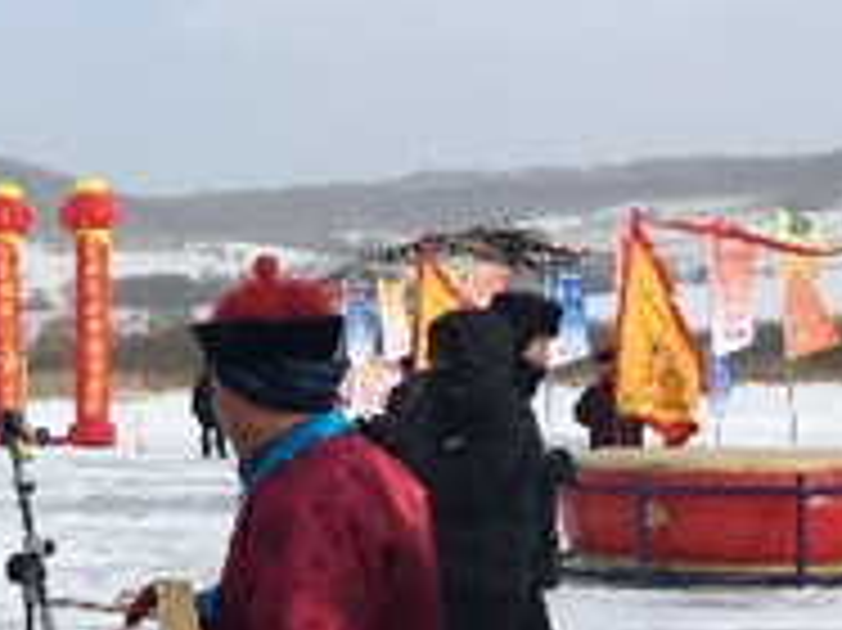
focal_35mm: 93
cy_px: 425
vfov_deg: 15.8
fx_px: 2261
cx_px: -374
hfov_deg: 18.9
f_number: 2.2
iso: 25
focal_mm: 4.15
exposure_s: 1/1304
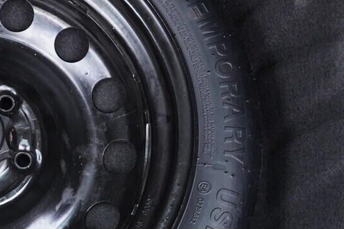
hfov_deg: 20.5
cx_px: -13
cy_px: 149
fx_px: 917
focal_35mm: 96
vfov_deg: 14.2
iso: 800
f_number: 2.8
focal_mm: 24
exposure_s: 1/40
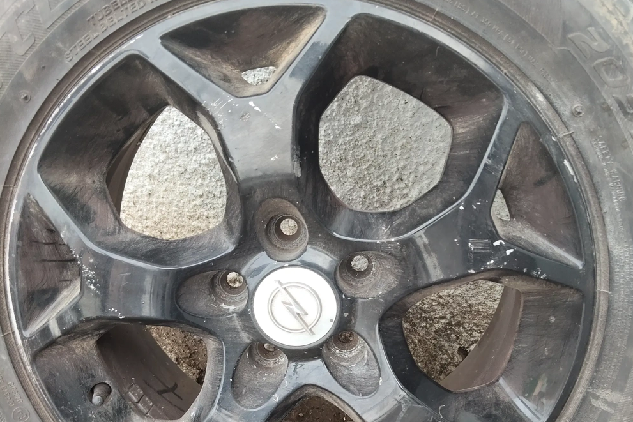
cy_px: 296
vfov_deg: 37.3
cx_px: 318
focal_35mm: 35
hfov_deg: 54.4
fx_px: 615
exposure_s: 1/100
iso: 184
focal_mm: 4.15
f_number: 1.8
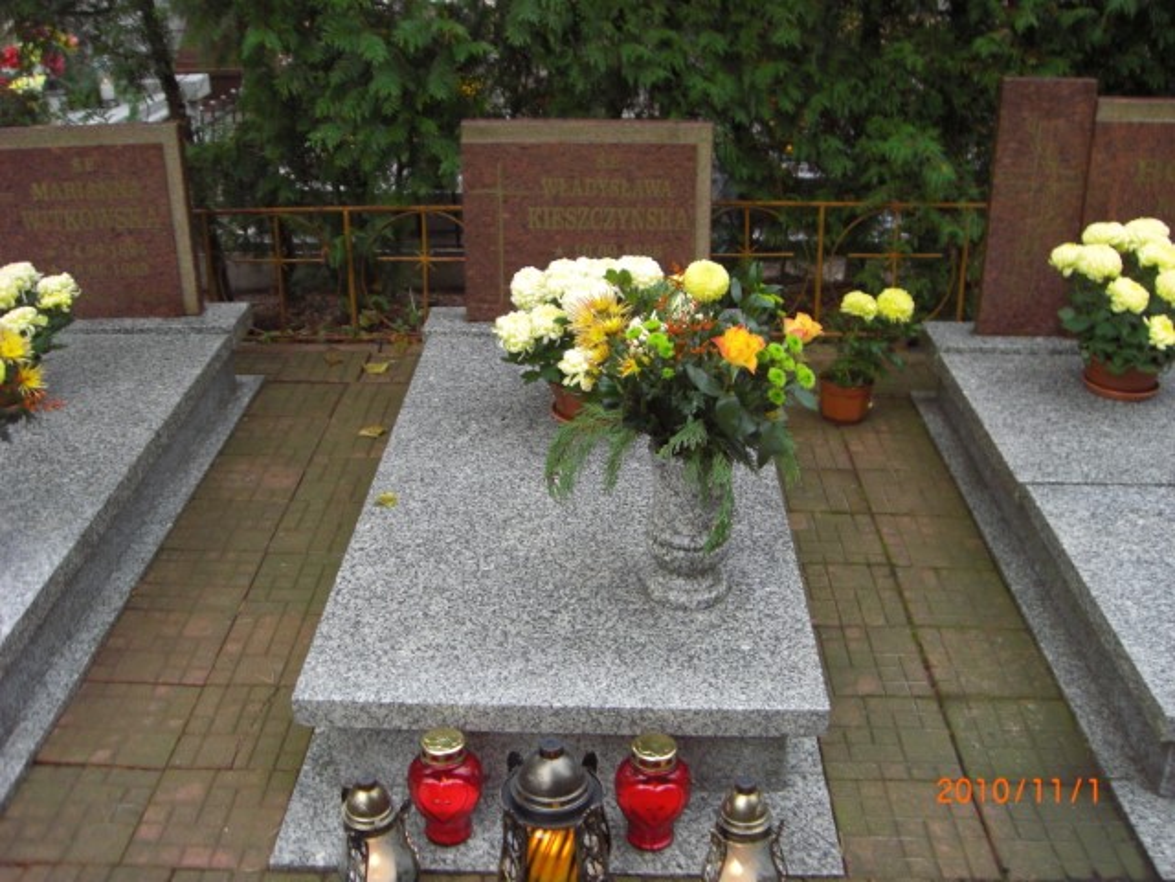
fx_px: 1290
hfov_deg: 49.0
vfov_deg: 37.7
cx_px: 588
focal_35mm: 38
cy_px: 441
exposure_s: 1/100
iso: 200
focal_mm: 6.2
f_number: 2.7
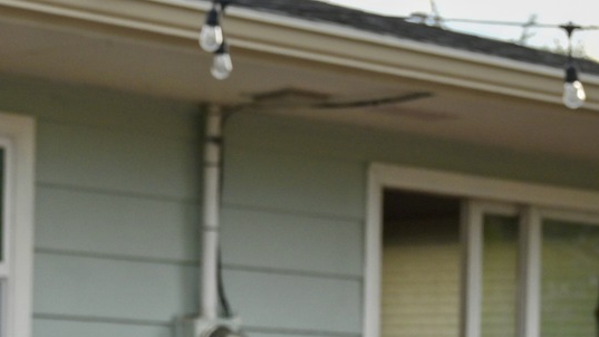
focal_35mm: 152
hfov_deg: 14.1
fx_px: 2414
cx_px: 320
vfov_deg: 7.8
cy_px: 529
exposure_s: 1/250
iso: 180
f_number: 5.6
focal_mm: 39
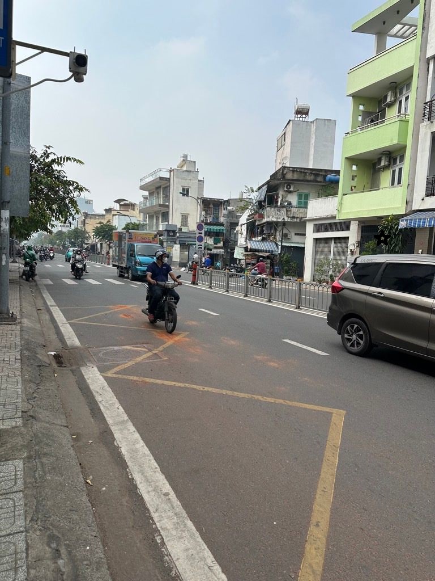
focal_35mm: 24
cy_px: 290
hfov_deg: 56.8
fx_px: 402
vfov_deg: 71.6
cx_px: 218
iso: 80
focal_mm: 6.86
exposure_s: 1/4762
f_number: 1.78
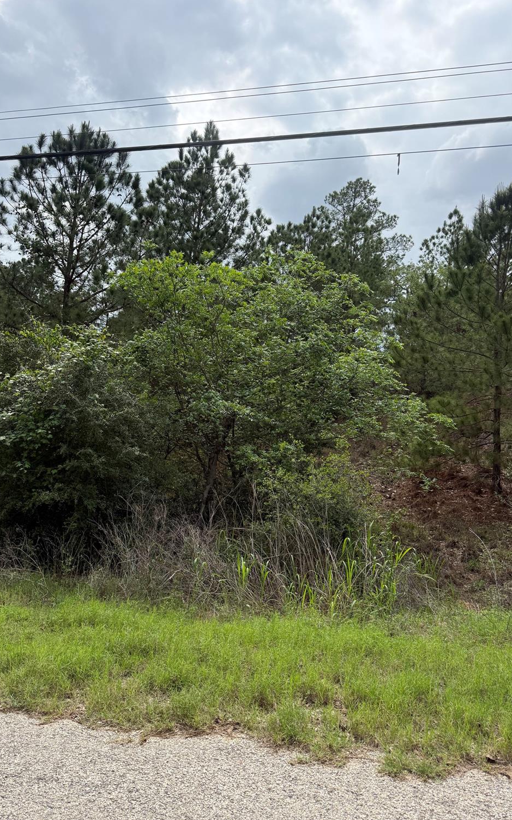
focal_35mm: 26
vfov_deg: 70.4
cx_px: 245
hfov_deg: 47.6
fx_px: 581
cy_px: 409
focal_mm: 6.76
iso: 100
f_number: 1.78
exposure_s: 1/3584
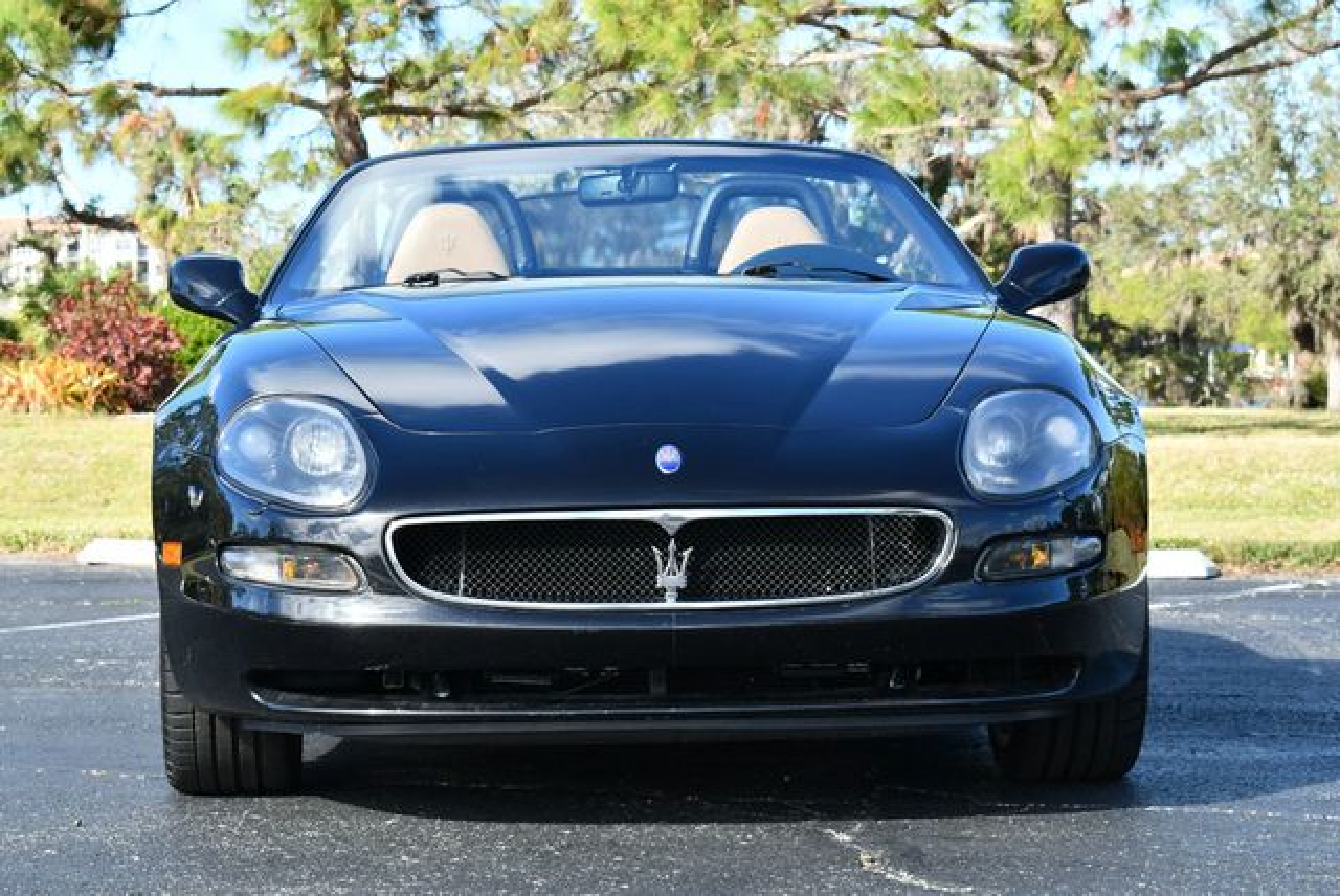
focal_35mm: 96
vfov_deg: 14.3
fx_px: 3576
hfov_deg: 21.2
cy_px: 448
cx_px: 670
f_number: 7.1
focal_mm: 48
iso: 200
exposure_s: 1/250
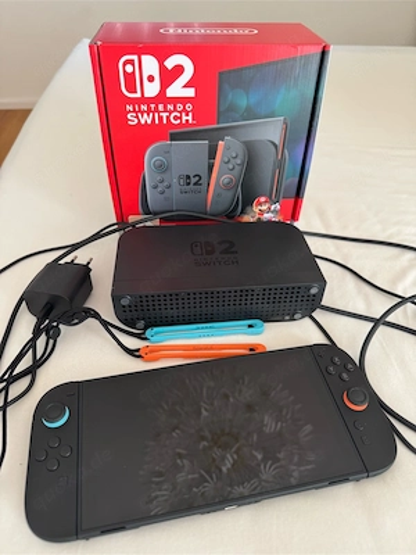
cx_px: 208
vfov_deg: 71.6
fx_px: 385
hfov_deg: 56.8
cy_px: 278
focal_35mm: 24
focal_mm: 6.76
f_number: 1.78
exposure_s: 1/121
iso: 100
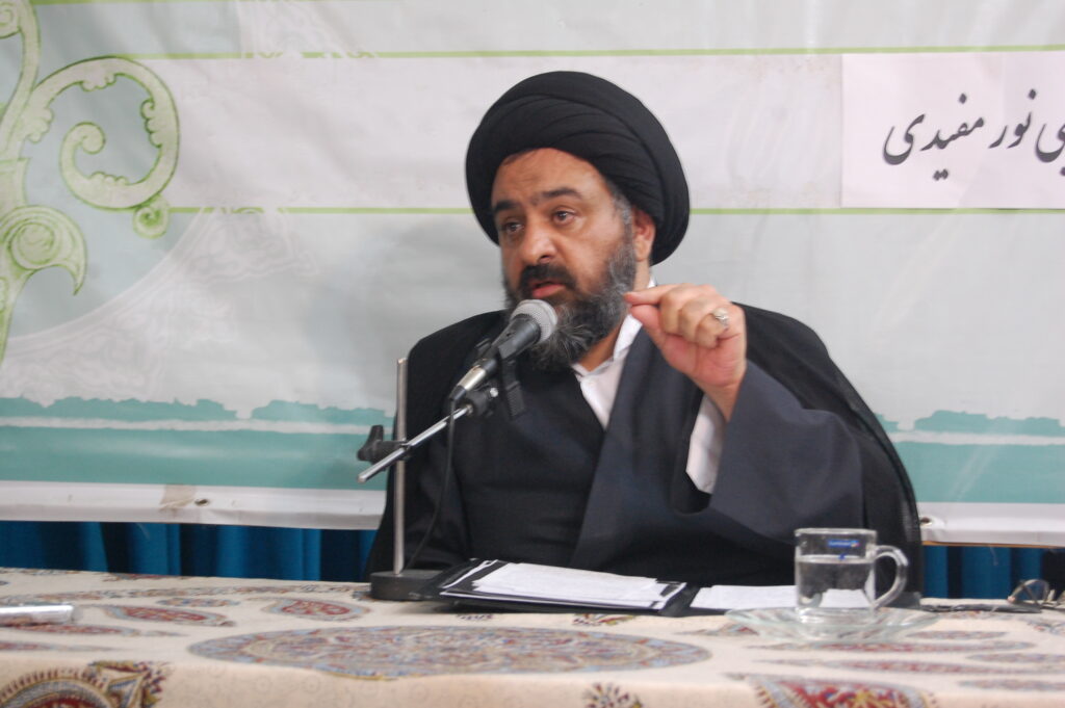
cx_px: 532
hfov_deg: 27.0
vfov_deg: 18.2
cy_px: 354
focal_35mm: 75
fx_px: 2217
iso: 800
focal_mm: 50
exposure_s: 1/10
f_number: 5.6
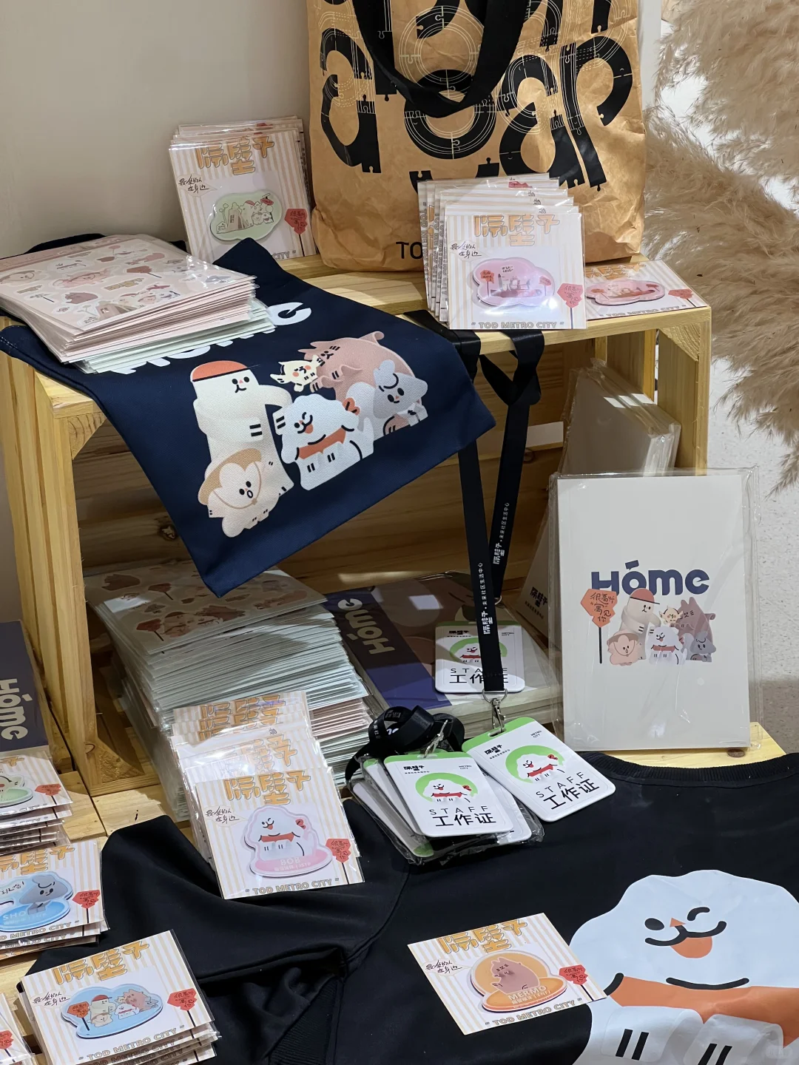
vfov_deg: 25.3
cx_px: 400
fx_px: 2370
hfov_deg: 19.1
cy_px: 532
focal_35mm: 77
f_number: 2.8
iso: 200
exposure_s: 1/99
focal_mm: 9
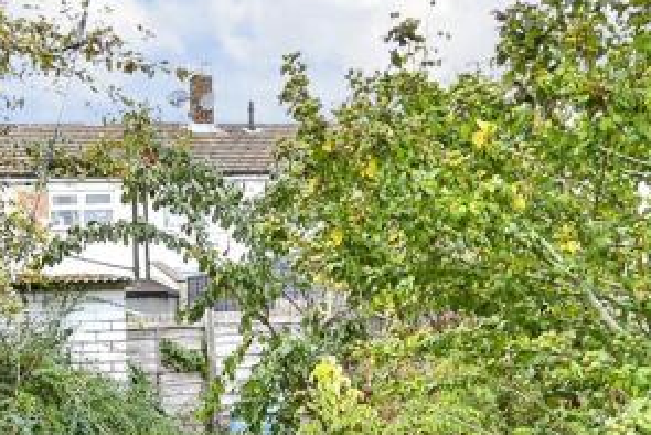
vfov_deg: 25.4
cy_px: 365
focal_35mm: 52
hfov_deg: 36.8
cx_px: 124
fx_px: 941
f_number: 8
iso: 160
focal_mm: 10
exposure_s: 1/60
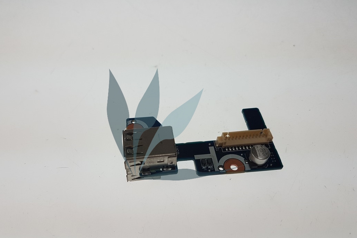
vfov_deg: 46.3
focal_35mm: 28
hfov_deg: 65.5
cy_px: 133
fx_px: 278
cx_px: 173
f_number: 1.7
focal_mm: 4.2
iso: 40
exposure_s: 1/423
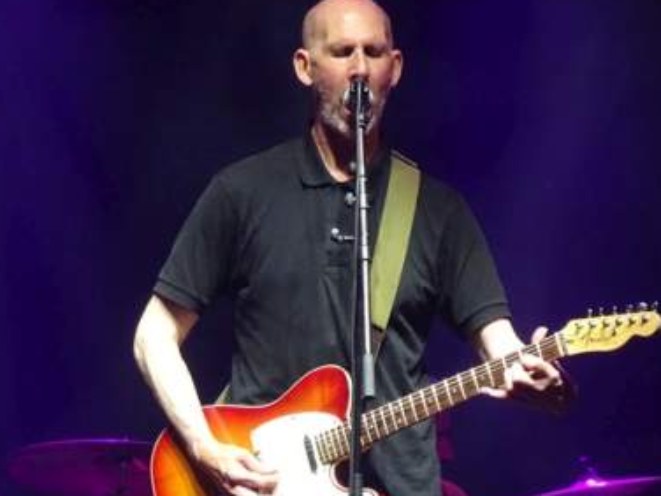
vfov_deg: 3.4
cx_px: 345
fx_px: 8440
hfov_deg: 4.5
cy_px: 287
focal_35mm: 442
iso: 800
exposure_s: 1/80
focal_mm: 55.52
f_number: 6.3
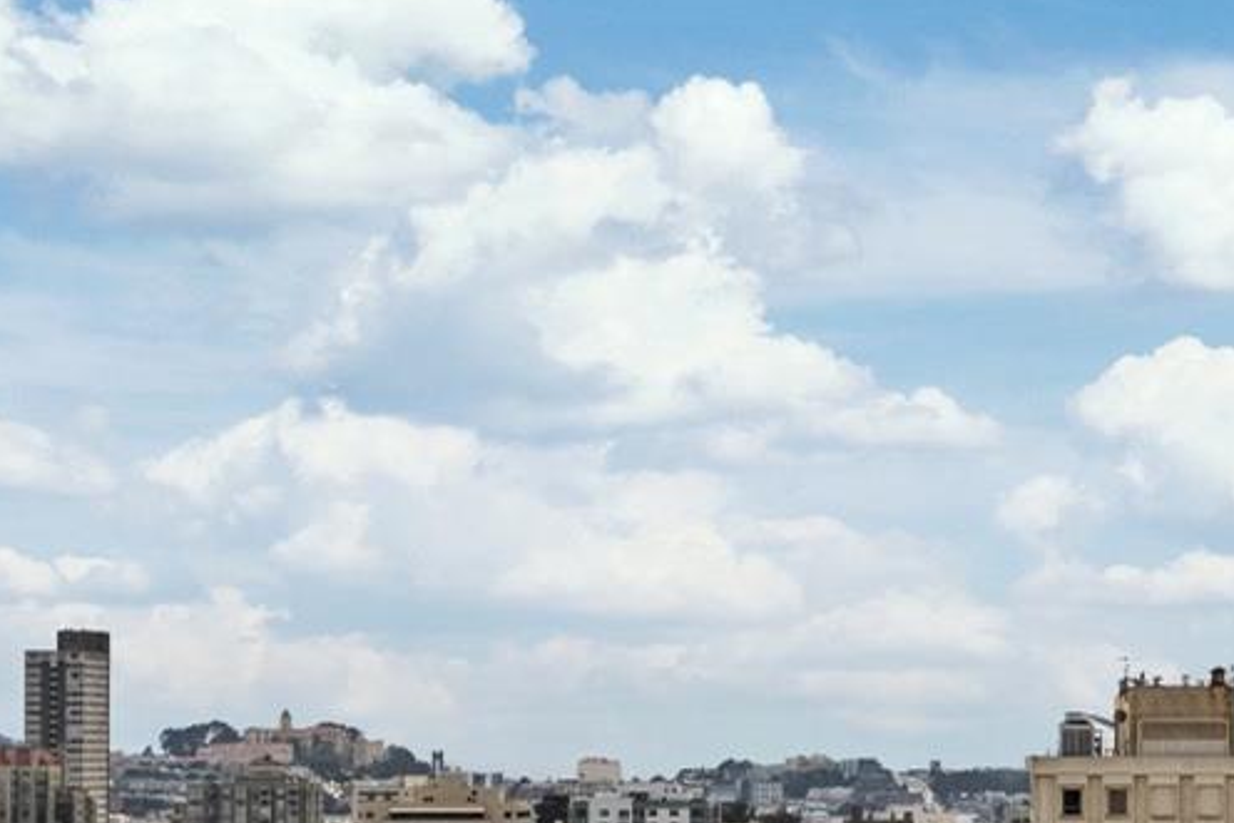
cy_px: 674
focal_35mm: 121
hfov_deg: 16.8
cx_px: 960
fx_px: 4149
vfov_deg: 11.3
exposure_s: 1/1250
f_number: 7.1
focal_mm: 40
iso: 640
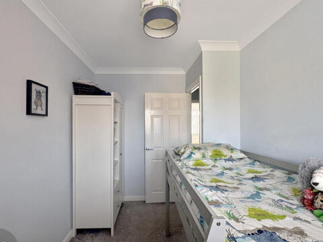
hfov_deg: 91.0
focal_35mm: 17
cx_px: 158
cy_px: 141
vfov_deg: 74.2
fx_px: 159
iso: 200
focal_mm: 2.22
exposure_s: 1/74
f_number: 2.2
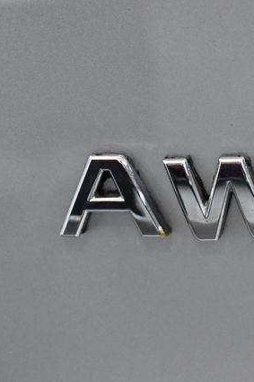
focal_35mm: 166
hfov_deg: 8.2
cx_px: 263
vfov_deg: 12.4
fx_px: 1758
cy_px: 191
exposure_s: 1/125
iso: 2500
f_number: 5.6
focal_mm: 55
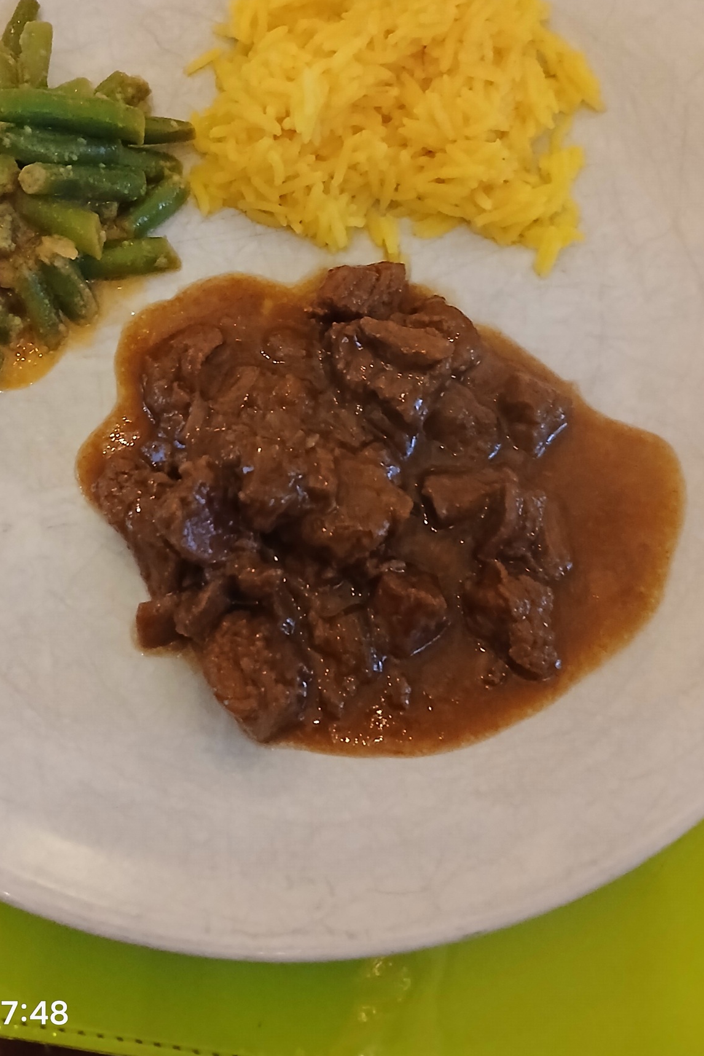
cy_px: 346
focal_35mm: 40
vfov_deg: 47.6
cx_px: 291
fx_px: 1173
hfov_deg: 33.3
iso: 1250
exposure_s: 1/14.3
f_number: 1.8
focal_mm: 3.98
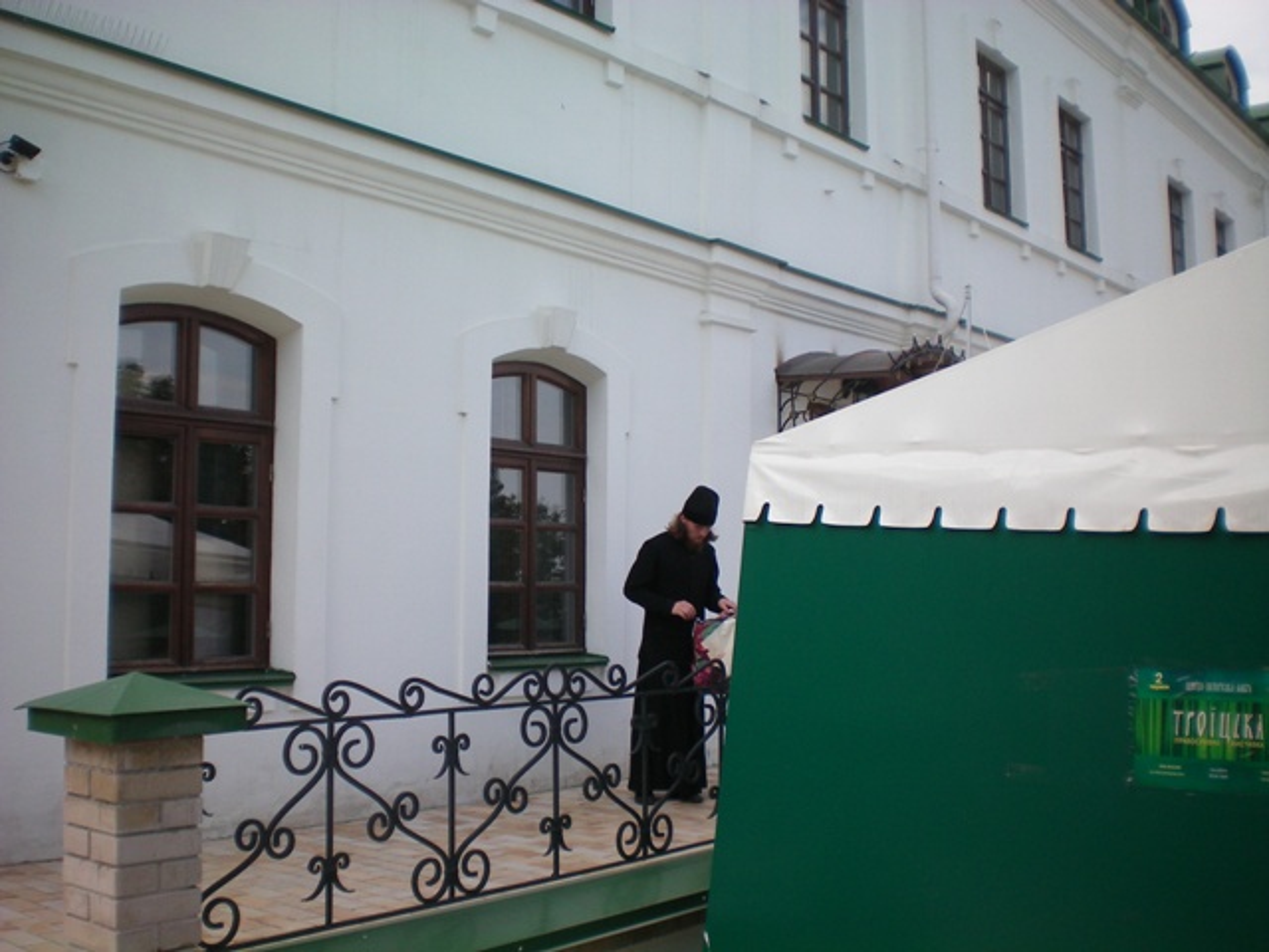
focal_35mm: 38
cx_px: 634
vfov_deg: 37.7
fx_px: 1393
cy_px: 476
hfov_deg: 49.0
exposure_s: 1/500
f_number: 3.1
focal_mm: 6.3
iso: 64
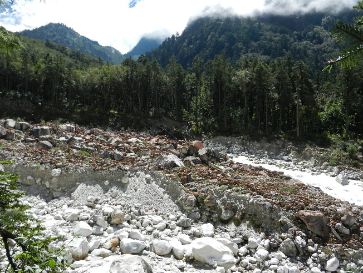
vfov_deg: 48.2
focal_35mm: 29
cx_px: 182
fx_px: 304
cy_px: 136
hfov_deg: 61.7
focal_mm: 5.1
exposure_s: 1/1000
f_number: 3.6
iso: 160
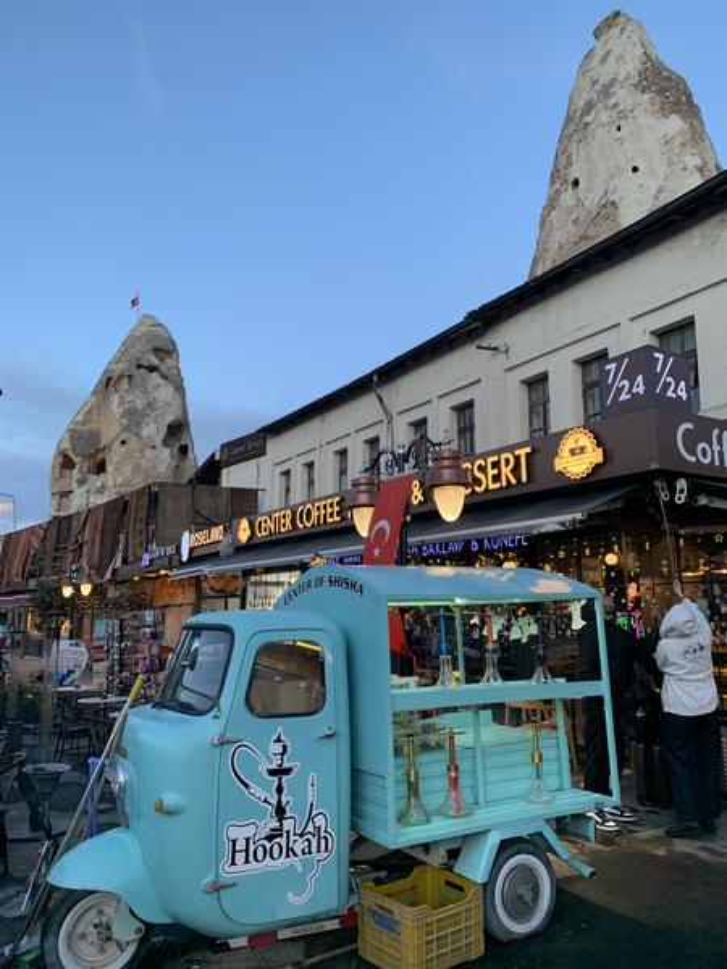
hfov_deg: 53.1
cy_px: 484
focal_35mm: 26
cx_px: 364
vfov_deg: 67.3
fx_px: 728
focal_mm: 4.25
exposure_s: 1/120
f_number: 1.8
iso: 100
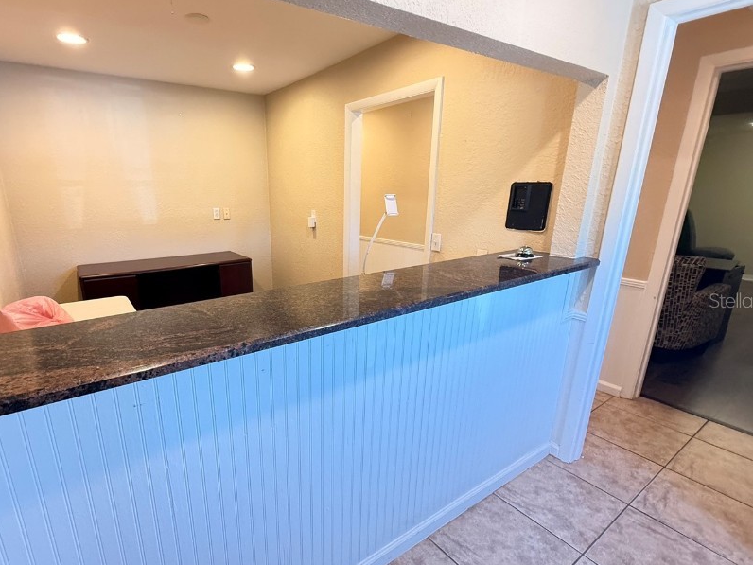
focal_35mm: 18
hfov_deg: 87.0
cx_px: 314
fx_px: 392
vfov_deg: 71.5
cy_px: 300
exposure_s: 1/60
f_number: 2.2
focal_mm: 2.22
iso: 500
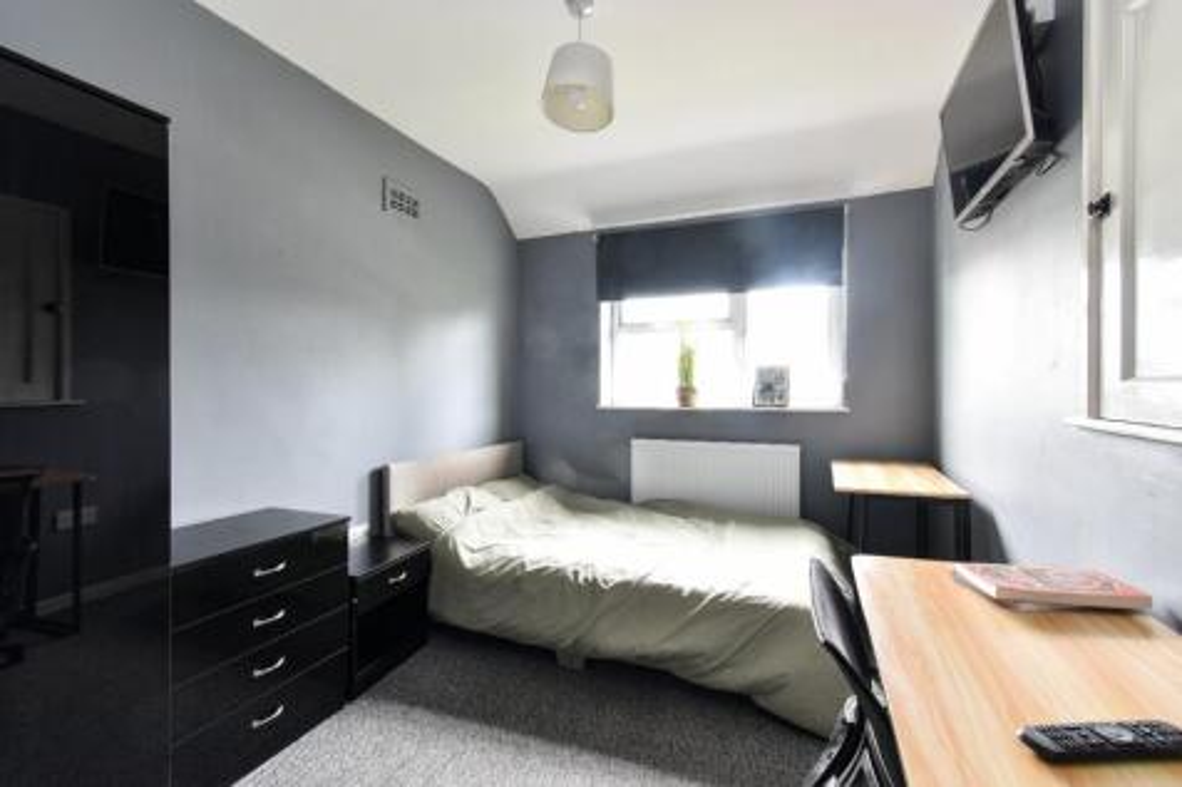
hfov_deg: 100.4
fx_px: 492
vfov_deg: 77.3
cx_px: 591
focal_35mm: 15
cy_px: 394
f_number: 9
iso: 200
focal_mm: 10
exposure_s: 1/2
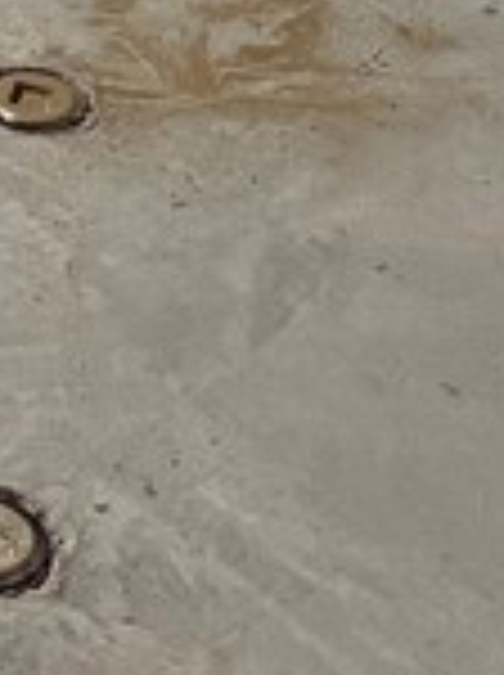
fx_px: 3193
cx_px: -482
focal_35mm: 164
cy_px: -1166
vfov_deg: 9.9
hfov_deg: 8.6
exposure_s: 1/60
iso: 400
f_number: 1.78
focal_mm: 6.76
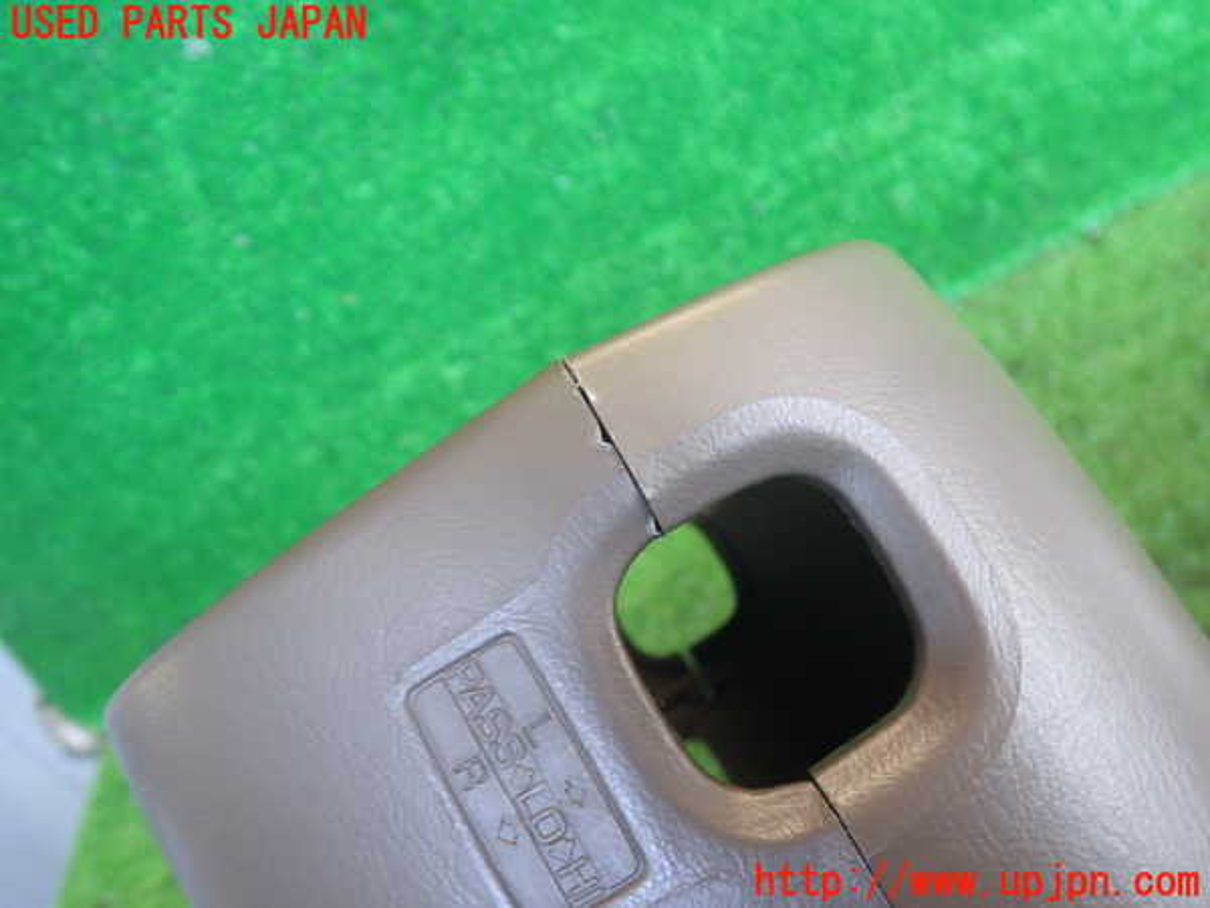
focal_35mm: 30
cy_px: 454
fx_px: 1049
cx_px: 605
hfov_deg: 60.0
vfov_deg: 46.8
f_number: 2.3
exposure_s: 1/40
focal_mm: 5.4
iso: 200
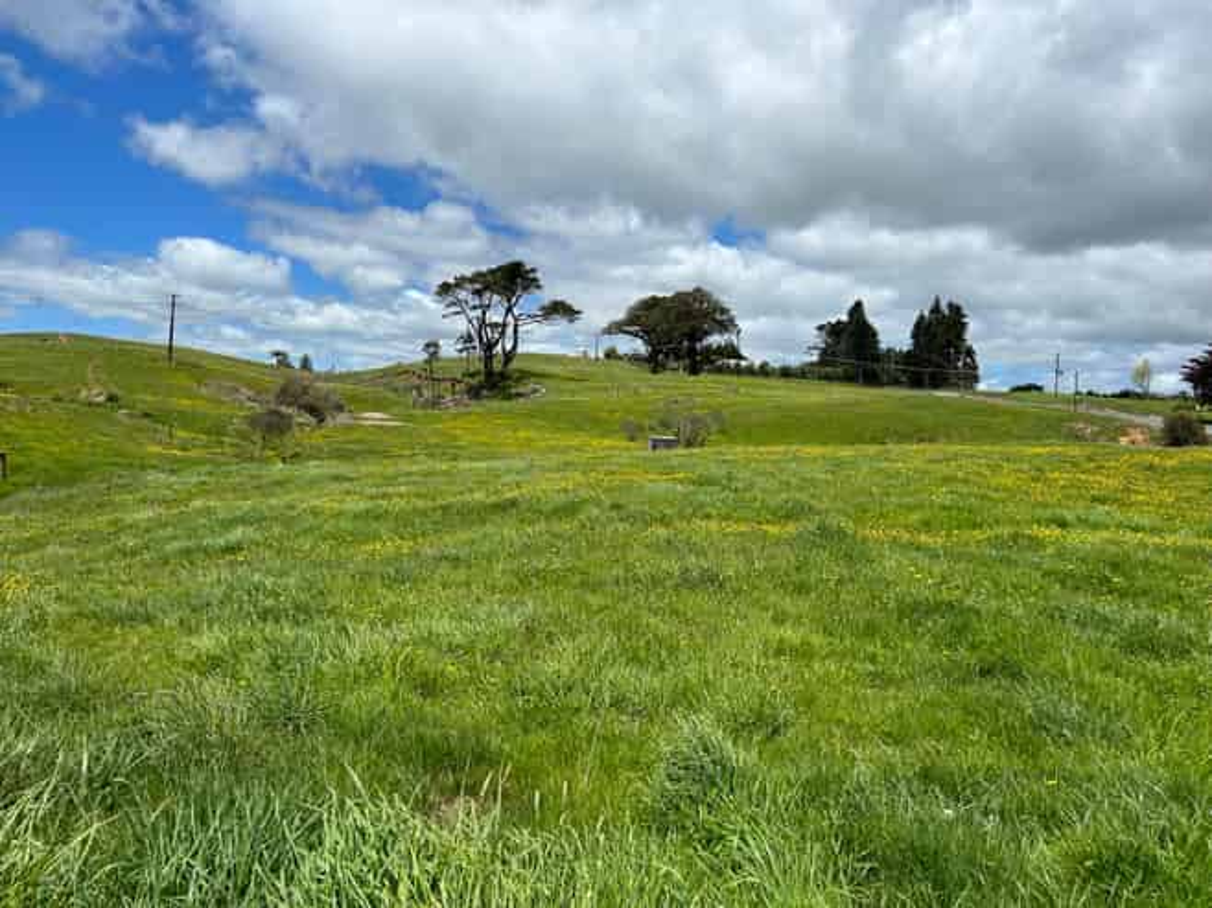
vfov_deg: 53.0
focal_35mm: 26
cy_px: 454
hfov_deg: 67.3
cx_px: 606
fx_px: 910
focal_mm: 5.7
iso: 50
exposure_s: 1/6993
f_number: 1.5
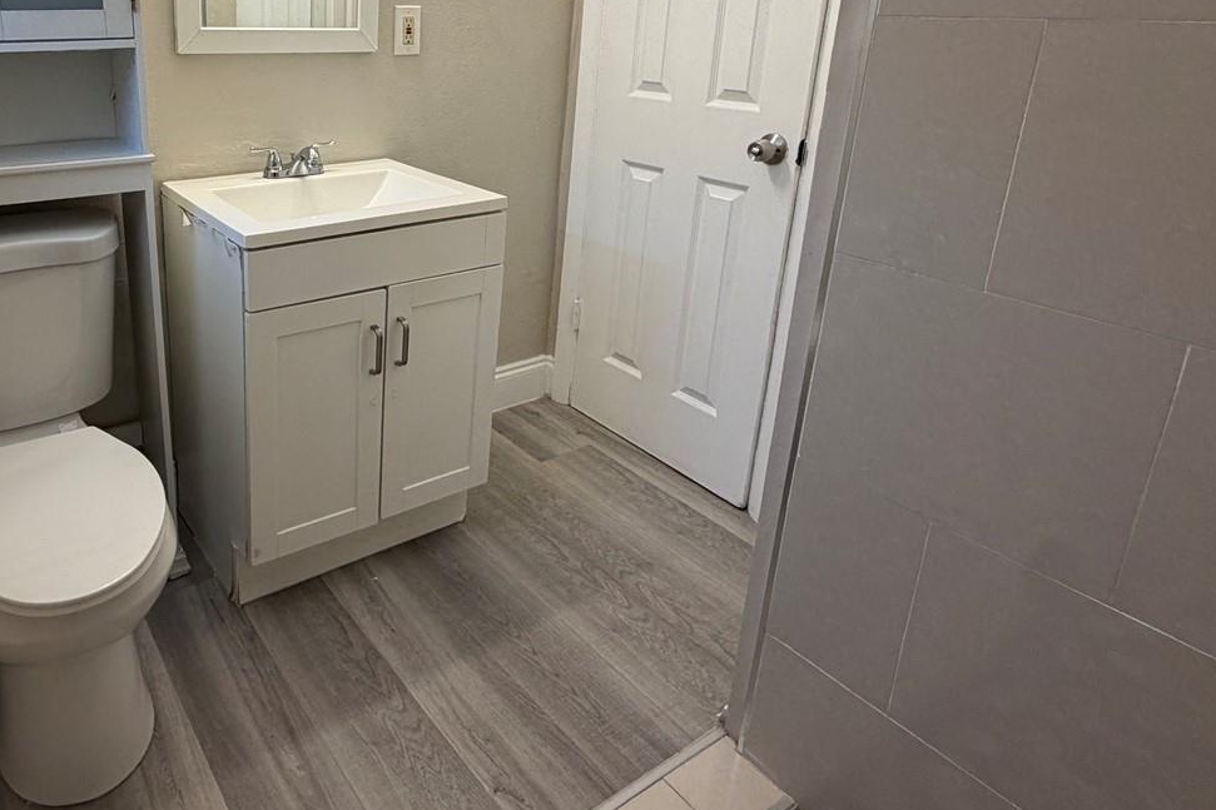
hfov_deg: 70.0
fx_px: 810
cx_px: 339
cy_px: 217
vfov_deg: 51.2
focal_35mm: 24
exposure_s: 1/120
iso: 160
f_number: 2.2
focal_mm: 2.22
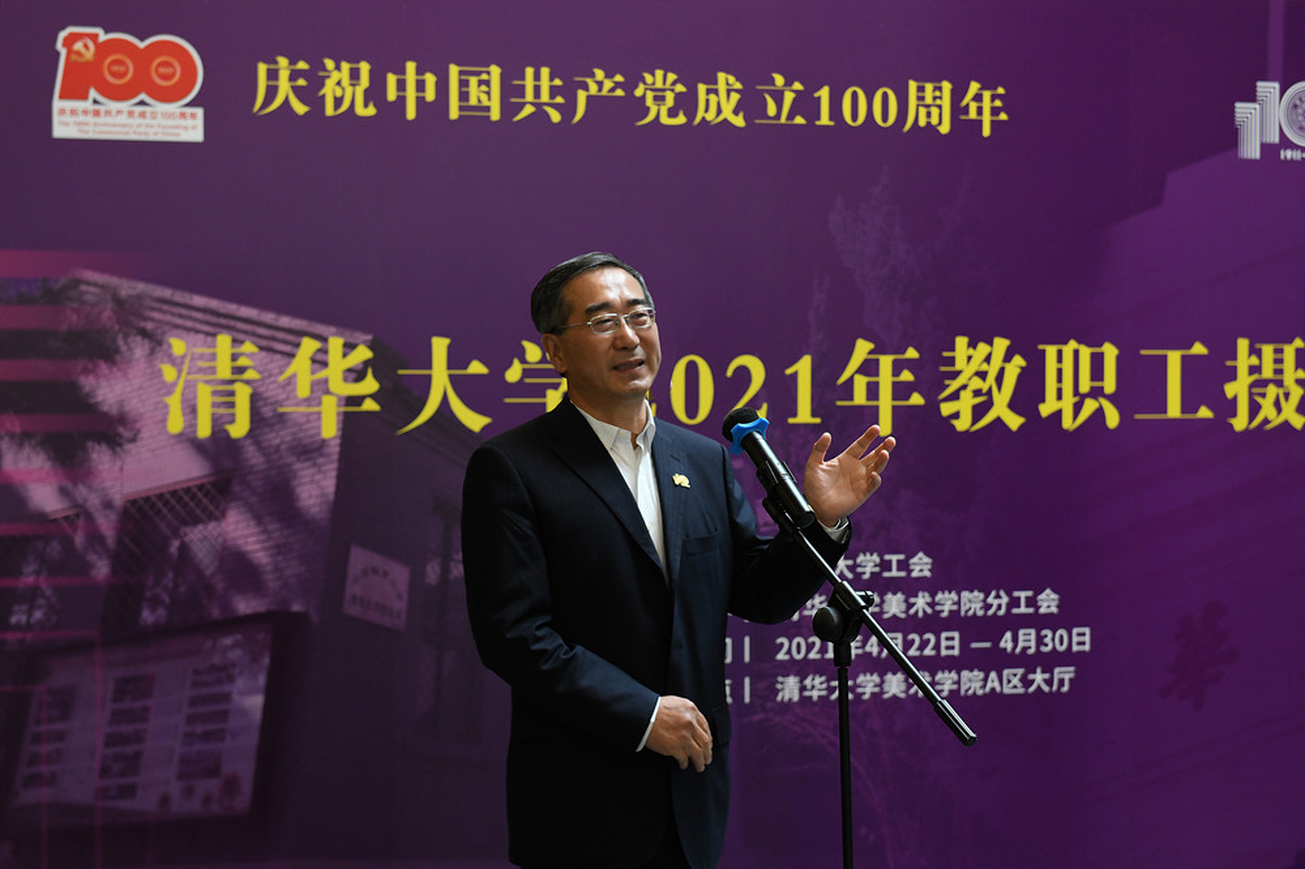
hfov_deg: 28.9
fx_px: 2537
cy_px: 434
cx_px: 652
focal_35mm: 70
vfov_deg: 19.4
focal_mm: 70
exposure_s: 1/125
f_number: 5
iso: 2000
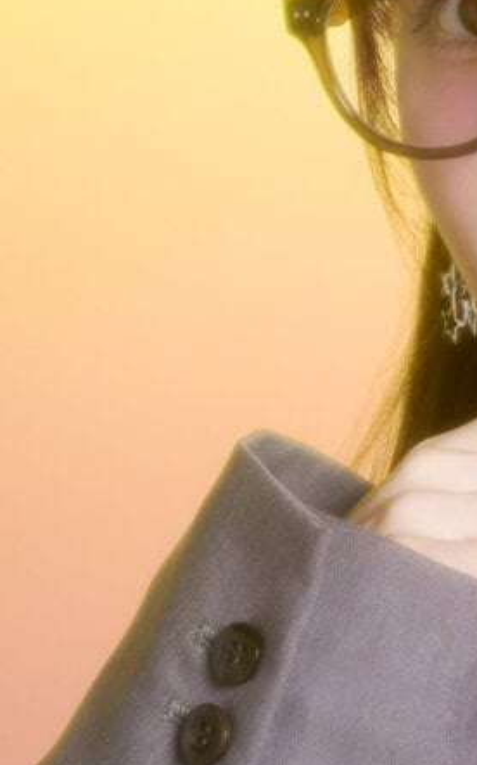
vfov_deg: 11.6
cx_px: 690
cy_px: 329
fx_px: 3746
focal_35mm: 180
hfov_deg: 7.2
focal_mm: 65
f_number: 16
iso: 800
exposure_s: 1/13
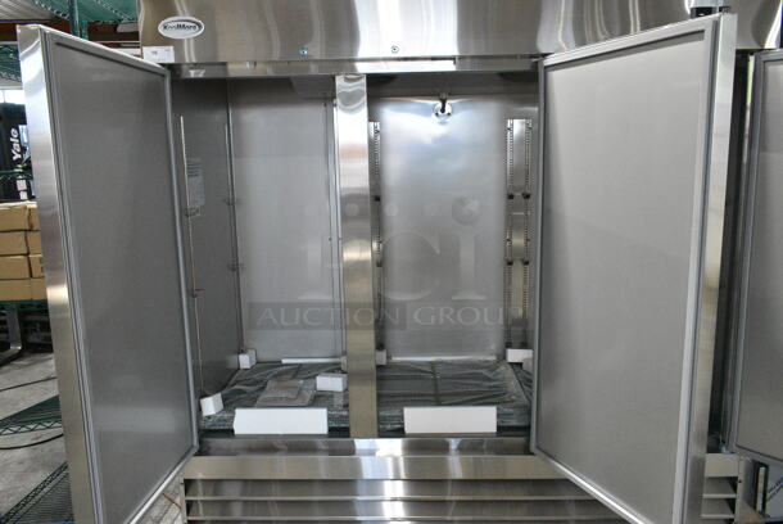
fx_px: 588
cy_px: 262
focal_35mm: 27
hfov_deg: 67.3
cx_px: 392
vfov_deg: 48.0
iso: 6400
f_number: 8
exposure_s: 1/250
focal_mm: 18
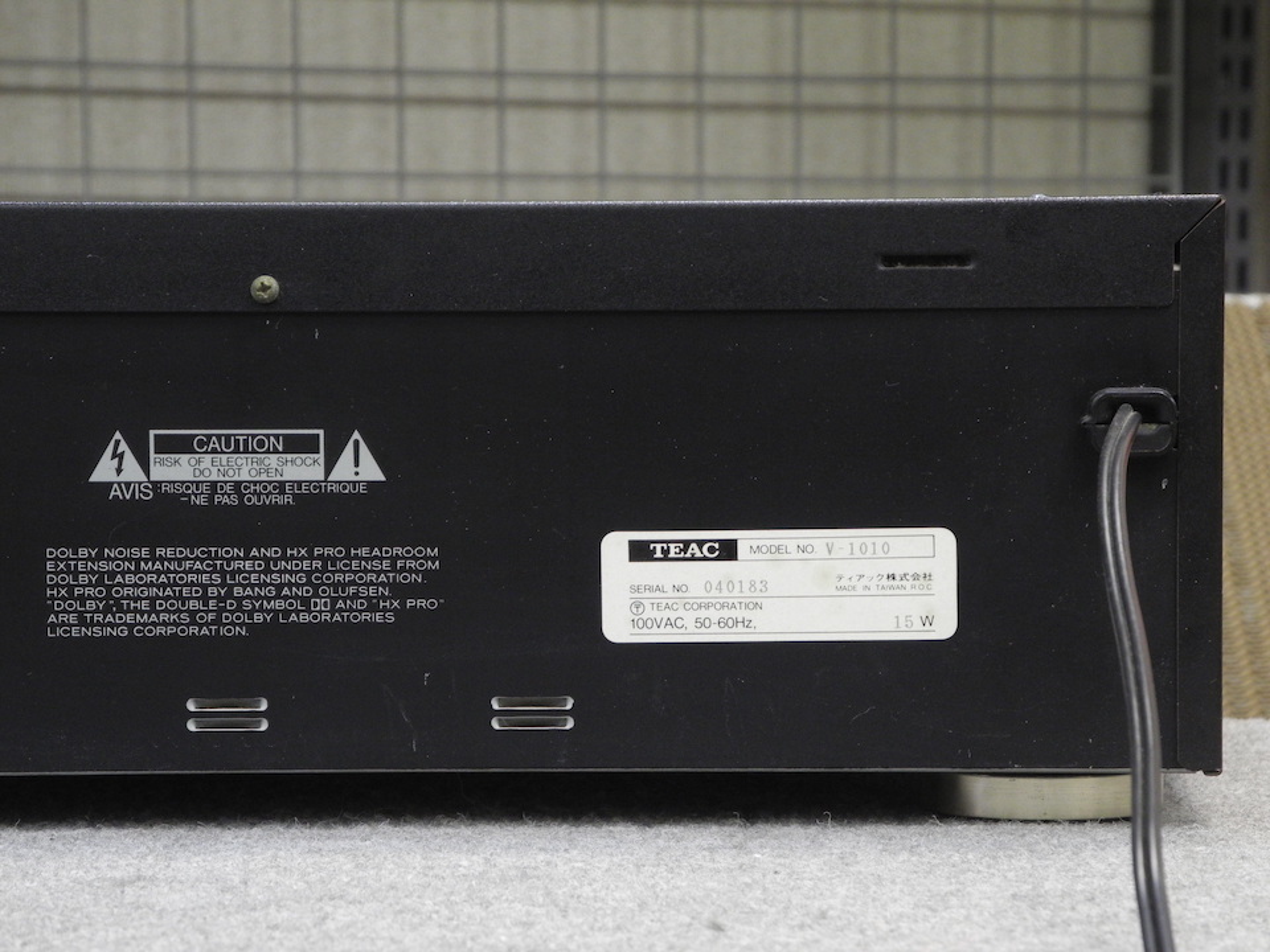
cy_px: 476
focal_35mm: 135
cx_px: 635
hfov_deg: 14.6
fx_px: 4953
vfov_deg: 11.0
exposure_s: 1/19.1
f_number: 5
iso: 400
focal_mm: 28.9
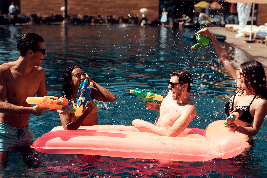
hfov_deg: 39.6
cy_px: 89
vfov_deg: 27.0
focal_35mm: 50
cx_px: 134
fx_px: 371
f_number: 2.8
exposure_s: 1/2500
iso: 200
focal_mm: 50
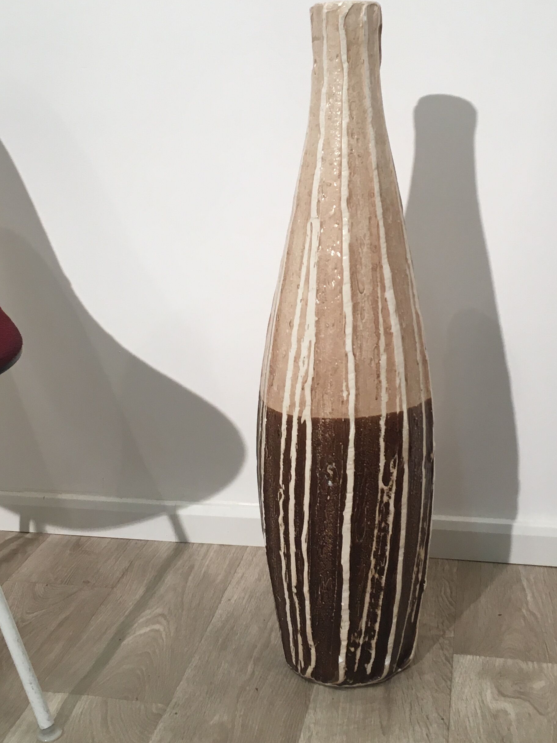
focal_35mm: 48
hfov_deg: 30.2
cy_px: 280
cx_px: 325
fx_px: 1030
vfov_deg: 39.4
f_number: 2.2
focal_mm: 4.15
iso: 32
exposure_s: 1/33
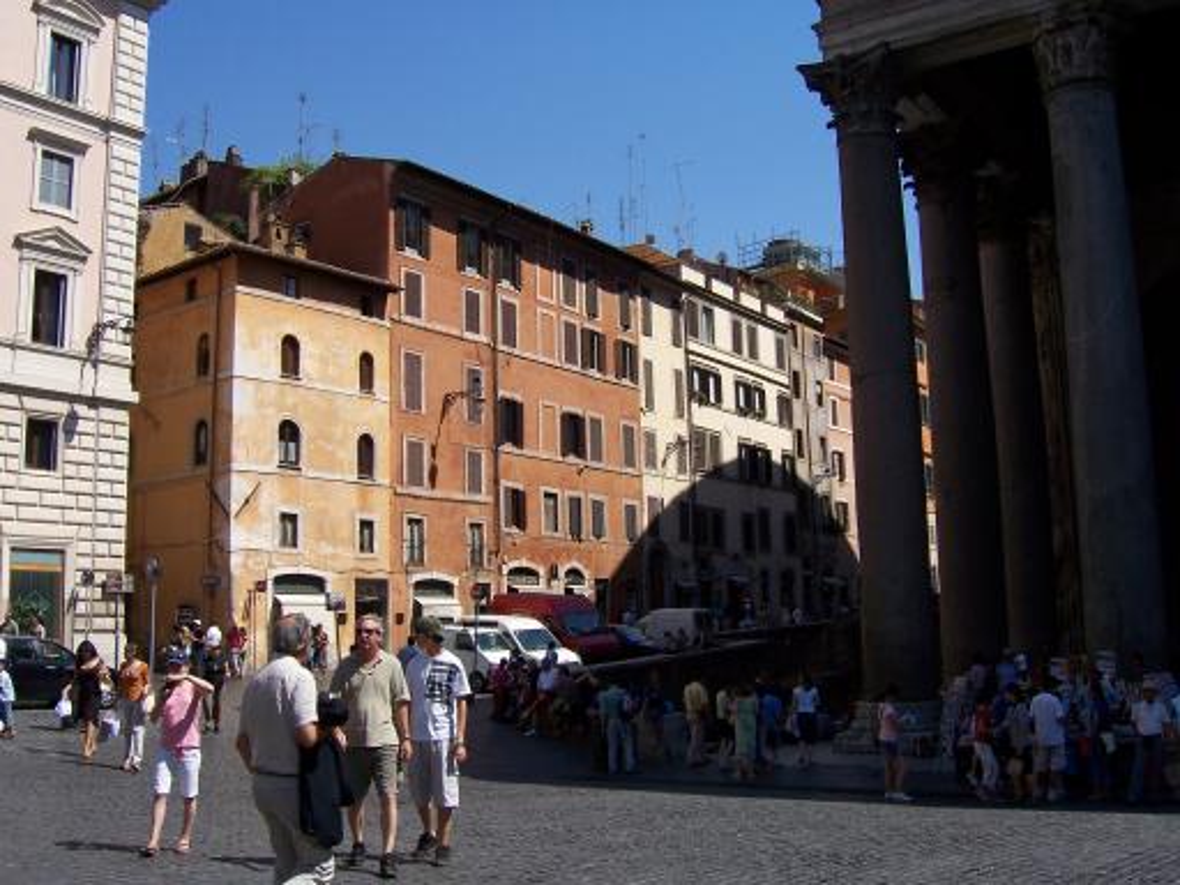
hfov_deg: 51.4
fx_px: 1227
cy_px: 442
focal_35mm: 36
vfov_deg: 39.7
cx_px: 590
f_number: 4.8
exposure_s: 1/500
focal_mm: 6
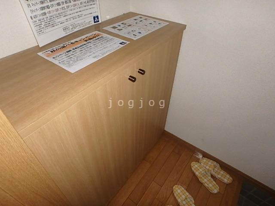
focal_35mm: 21
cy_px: 103
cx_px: 138
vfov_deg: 63.4
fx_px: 167
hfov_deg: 79.0
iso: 400
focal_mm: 3.7
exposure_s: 1/30
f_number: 3.5
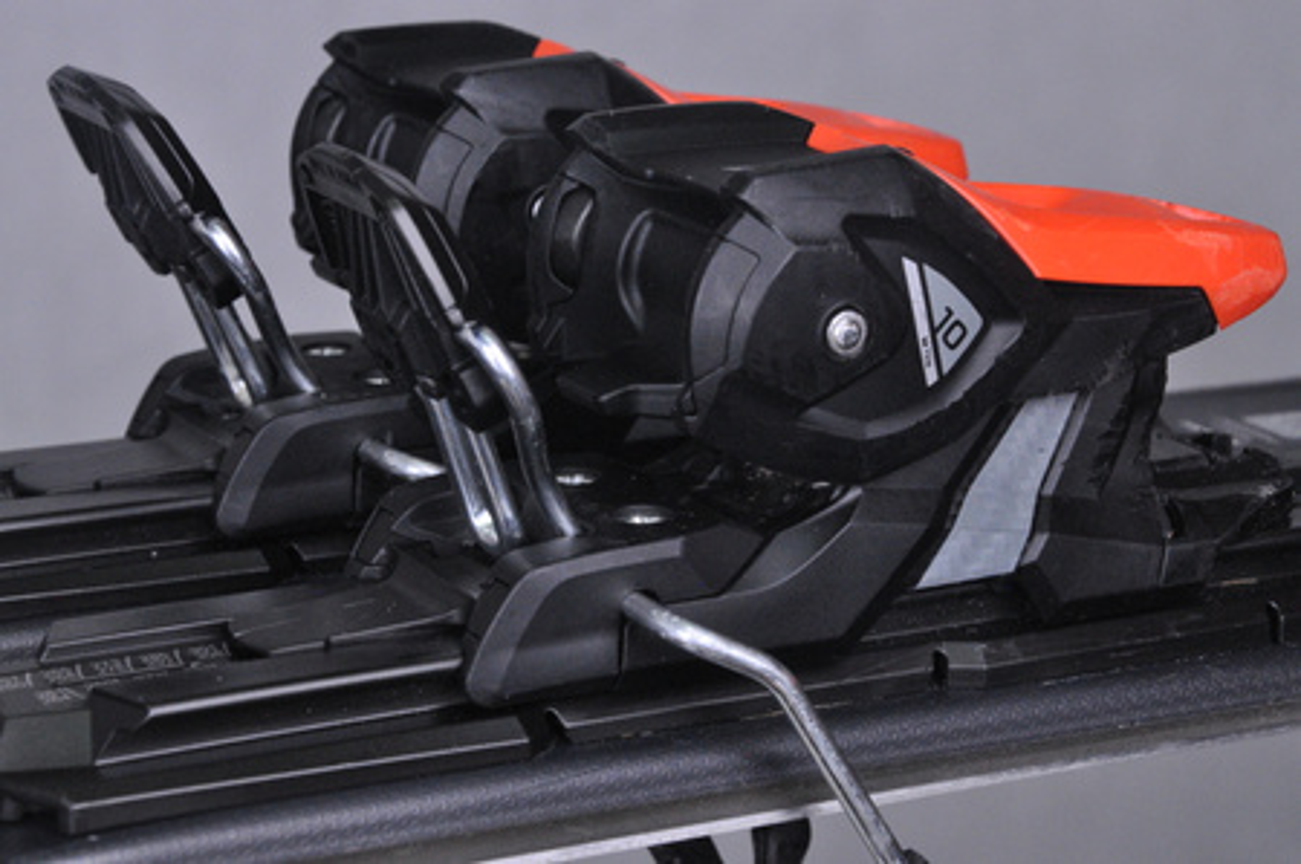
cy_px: 432
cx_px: 650
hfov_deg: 18.2
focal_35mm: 112
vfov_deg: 12.2
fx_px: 4061
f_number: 9.5
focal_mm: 75
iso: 3200
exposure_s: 1/125
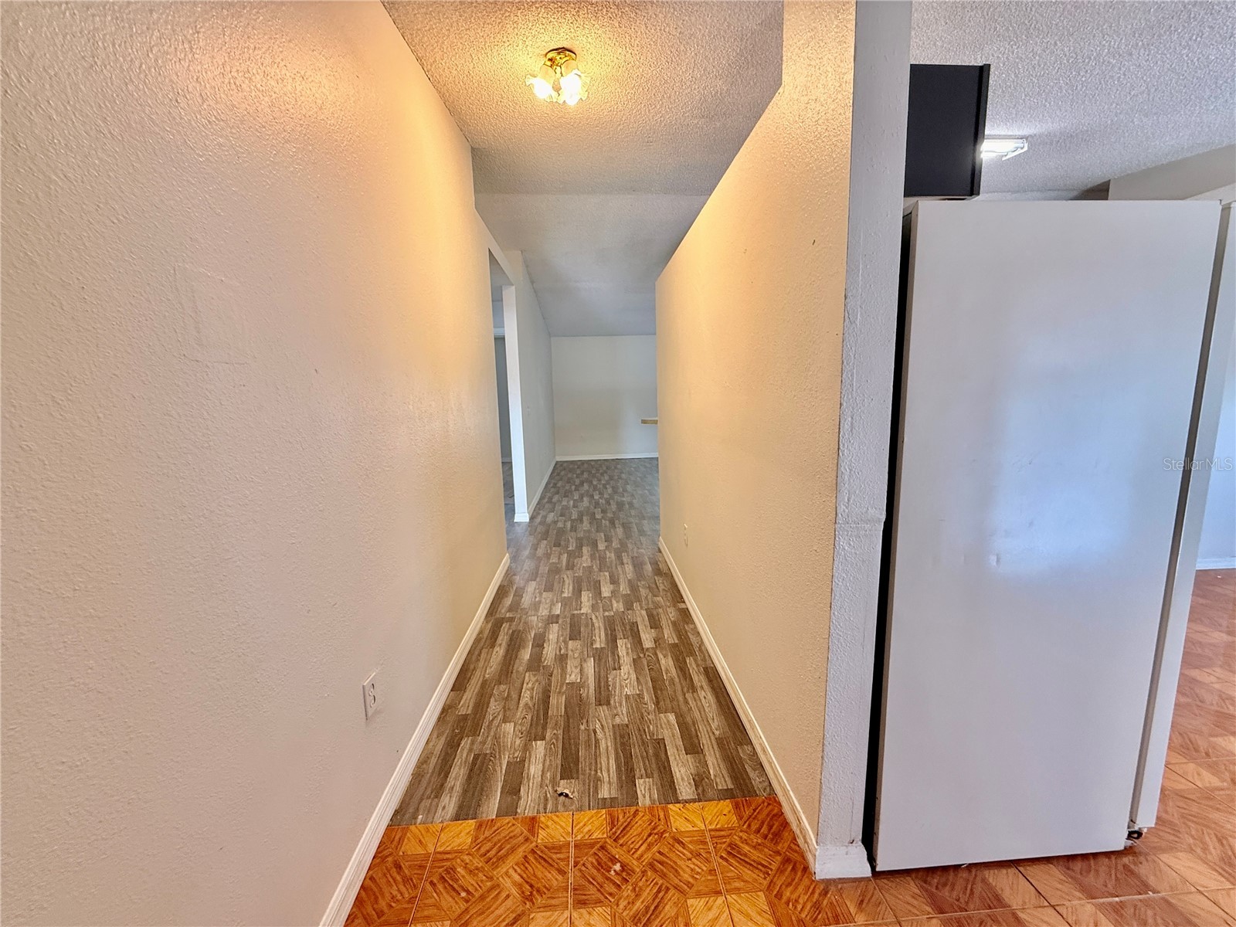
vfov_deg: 85.7
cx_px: 618
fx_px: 500
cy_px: 464
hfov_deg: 102.1
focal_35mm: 14
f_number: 2.2
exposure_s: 1/60
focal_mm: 2.22
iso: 200
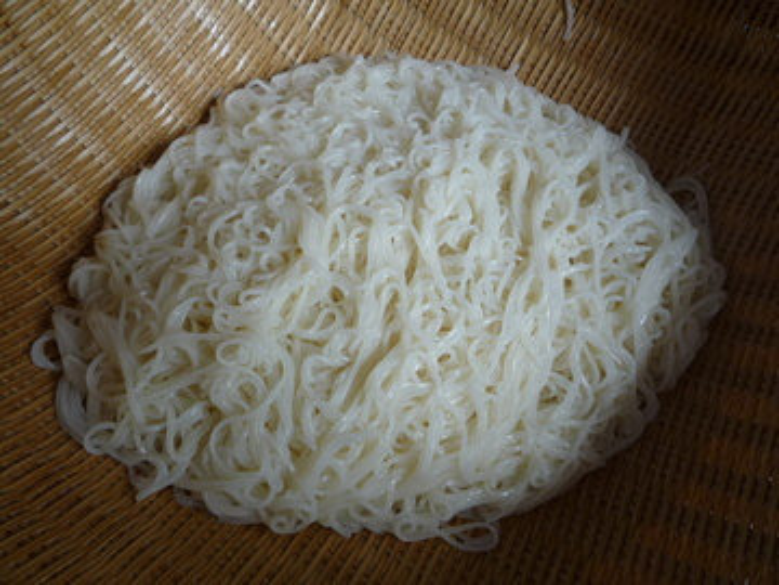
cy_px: 292
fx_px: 675
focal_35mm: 30
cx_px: 390
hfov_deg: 60.0
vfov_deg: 46.8
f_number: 3.3
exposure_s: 1/50
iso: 100
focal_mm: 5.2
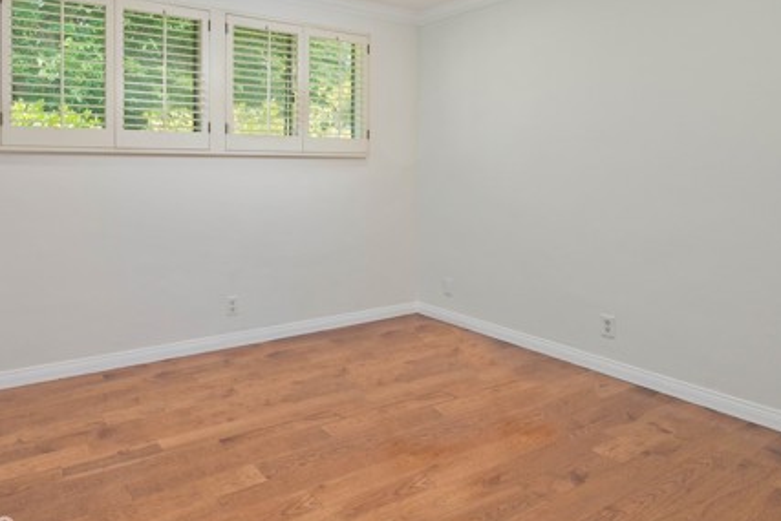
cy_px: 169
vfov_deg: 52.1
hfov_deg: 72.1
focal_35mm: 24
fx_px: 521
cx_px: 278
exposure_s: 1/500
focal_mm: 16
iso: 1250
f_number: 6.3
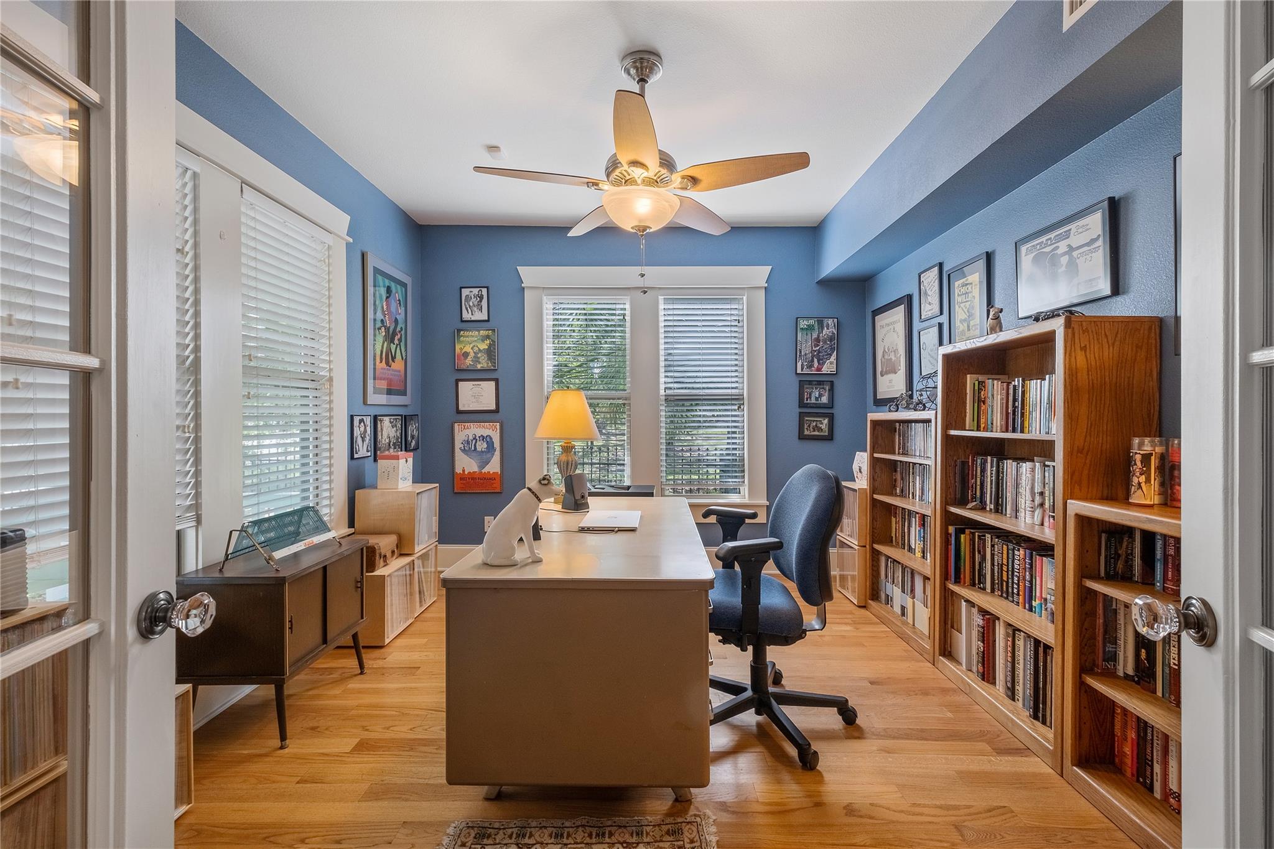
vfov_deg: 77.3
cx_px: 637
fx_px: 531
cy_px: 424
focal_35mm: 15
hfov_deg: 100.4
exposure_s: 1/60
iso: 160
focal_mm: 10
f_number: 8
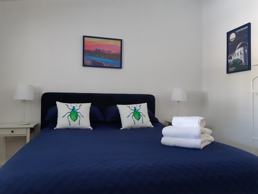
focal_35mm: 26
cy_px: 97
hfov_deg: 67.3
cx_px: 129
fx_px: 194
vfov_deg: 53.1
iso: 200
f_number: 1.7
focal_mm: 3.93
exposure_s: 1/25
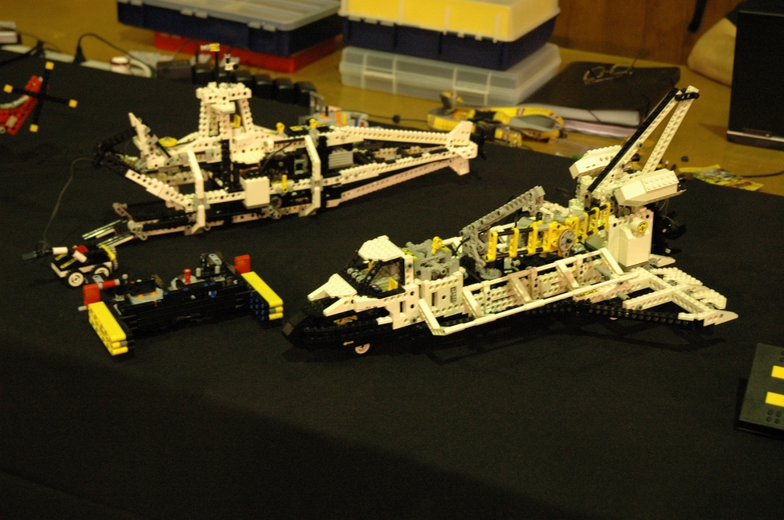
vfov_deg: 23.7
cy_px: 260
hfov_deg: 35.1
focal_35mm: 57
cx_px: 392
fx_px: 1240
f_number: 5
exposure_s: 1/10
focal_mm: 38
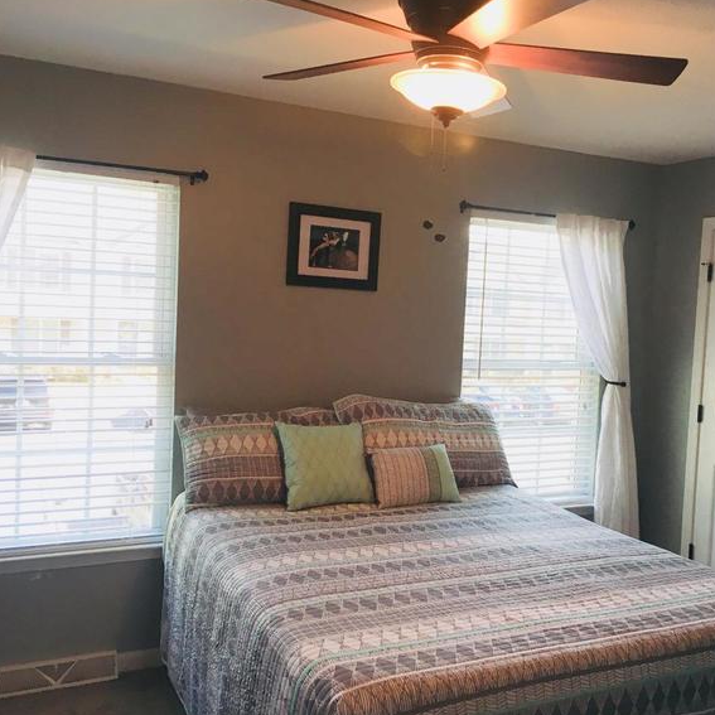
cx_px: 443
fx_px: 818
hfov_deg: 46.8
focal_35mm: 35
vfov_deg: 47.2
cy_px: 359
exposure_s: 1/30
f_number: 2.2
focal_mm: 4.15
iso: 25
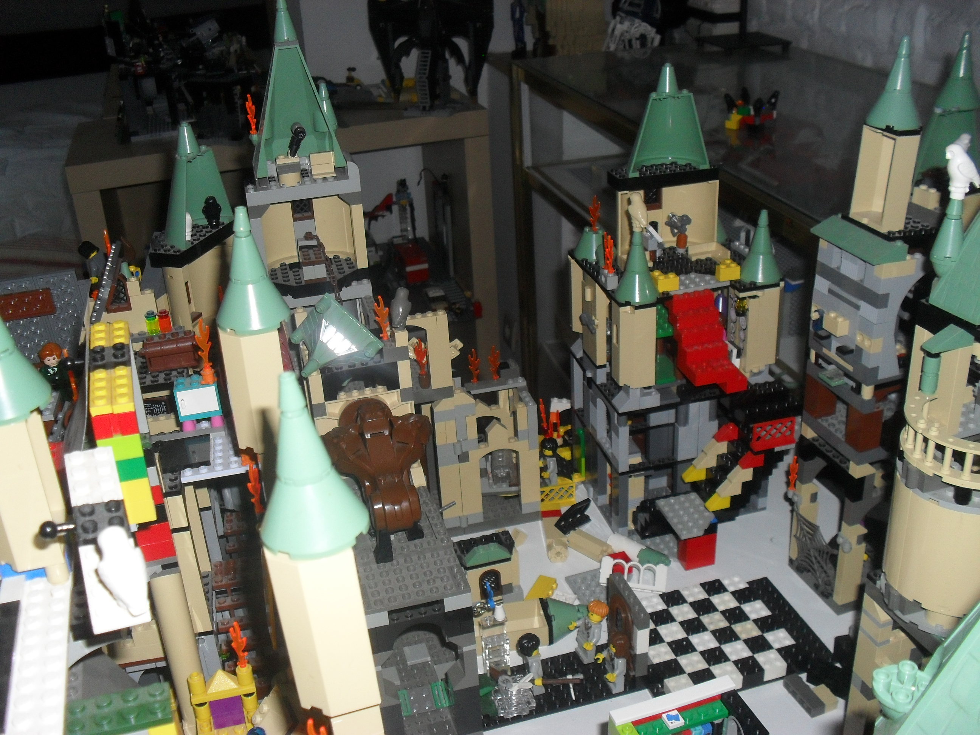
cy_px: 368
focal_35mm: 35
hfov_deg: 52.6
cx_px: 490
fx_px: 991
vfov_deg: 40.7
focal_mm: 6.3
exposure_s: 1/45
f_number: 3.2
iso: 200
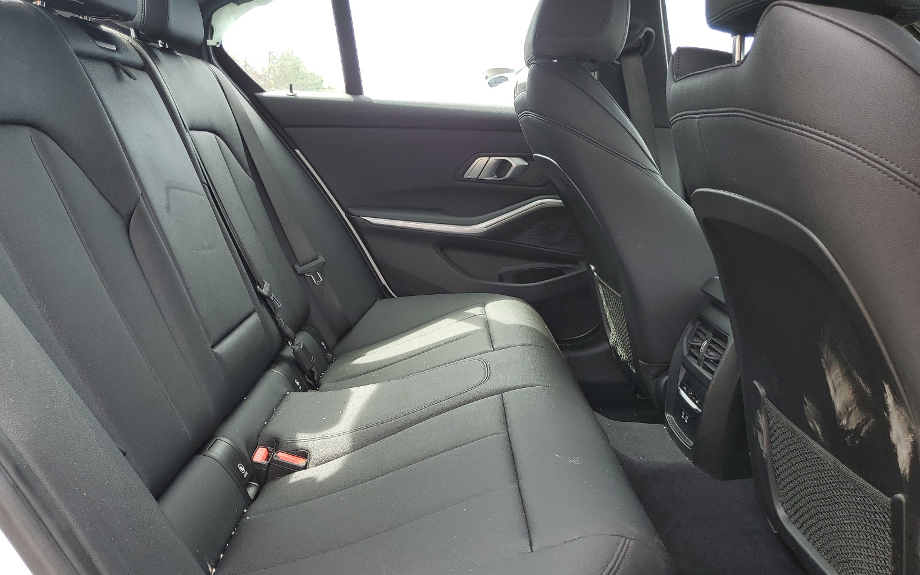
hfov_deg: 64.6
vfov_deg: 43.0
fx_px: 727
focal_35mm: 29
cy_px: 337
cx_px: 462
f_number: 1.5
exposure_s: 1/244
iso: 50
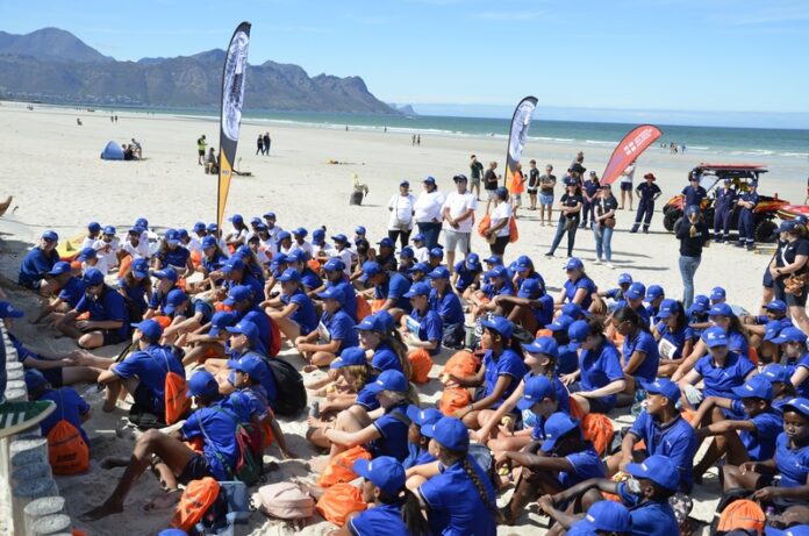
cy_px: 268
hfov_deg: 57.3
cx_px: 404
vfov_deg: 39.8
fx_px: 740
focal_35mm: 33
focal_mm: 22
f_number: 8
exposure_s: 1/250
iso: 100
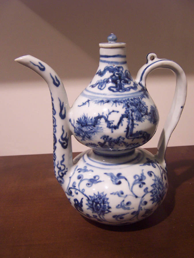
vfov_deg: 51.4
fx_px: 269
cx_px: 97
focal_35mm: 36
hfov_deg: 39.7
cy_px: 129
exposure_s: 1/15
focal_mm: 5.6
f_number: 2.8
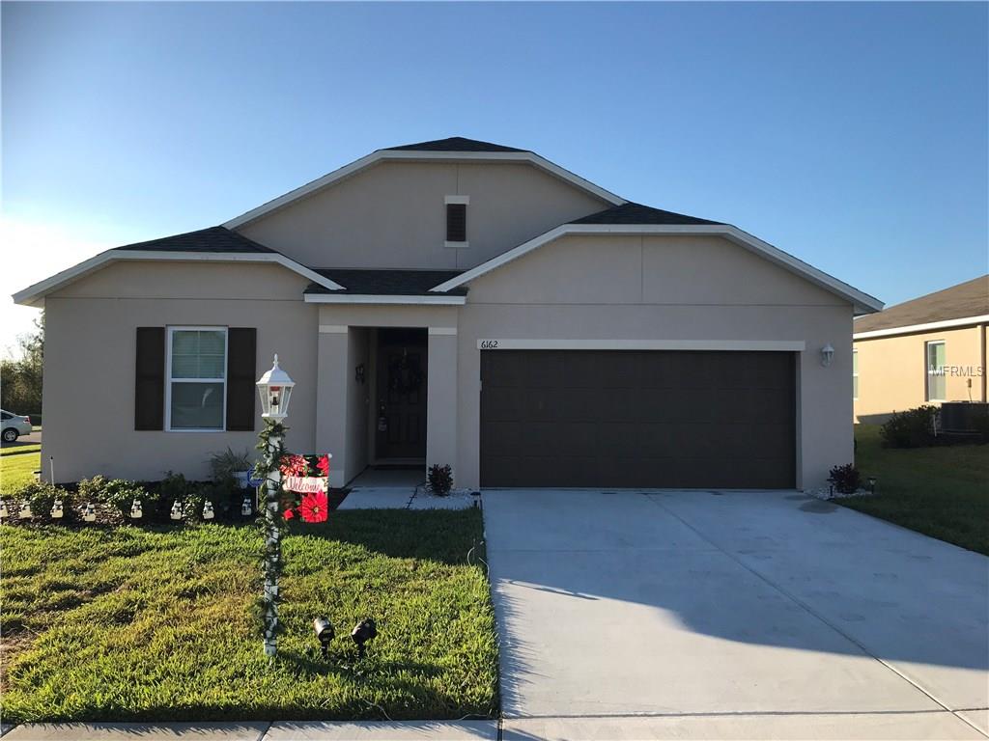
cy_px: 370
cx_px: 494
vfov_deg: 49.7
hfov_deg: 63.4
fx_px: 800
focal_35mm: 28
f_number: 1.8
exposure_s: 1/1429
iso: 20
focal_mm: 3.99
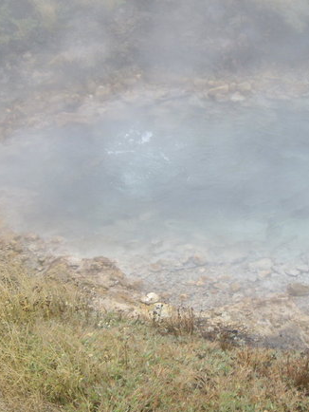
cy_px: 213
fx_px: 666
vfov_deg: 34.3
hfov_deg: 25.9
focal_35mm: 56
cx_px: 225
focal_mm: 6.2
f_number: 2.7
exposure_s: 1/160
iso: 100
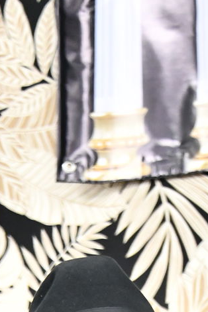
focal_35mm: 401
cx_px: 52
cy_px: 636
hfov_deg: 3.4
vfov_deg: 5.0
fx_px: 3475
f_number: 5.6
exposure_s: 1/80
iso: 4000
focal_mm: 90
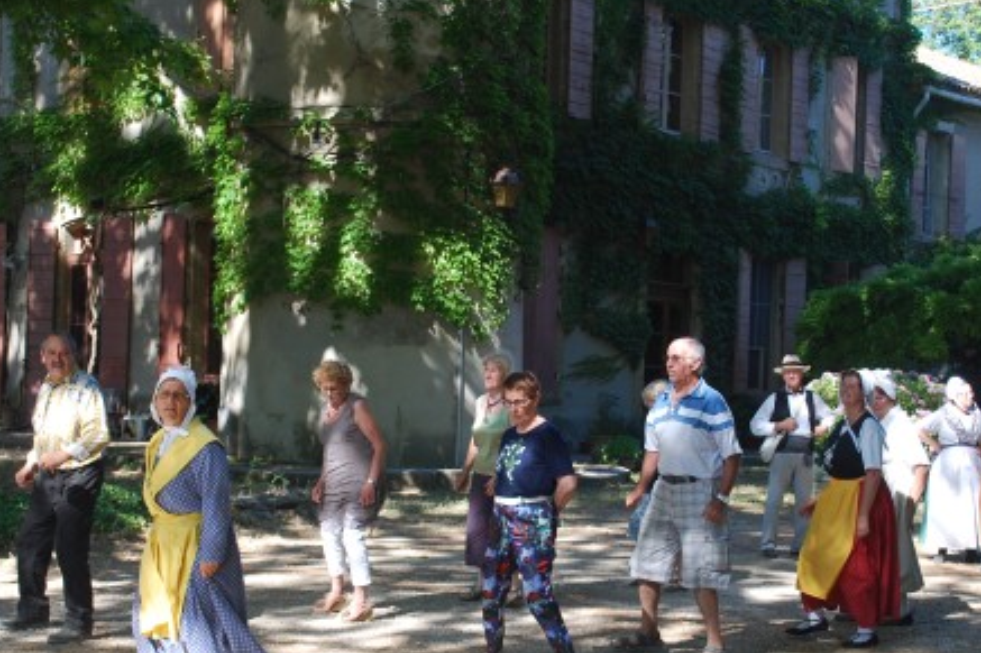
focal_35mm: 66
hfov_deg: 30.5
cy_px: 349
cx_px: 501
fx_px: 1798
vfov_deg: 20.6
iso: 160
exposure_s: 1/125
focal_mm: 30
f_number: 5.6
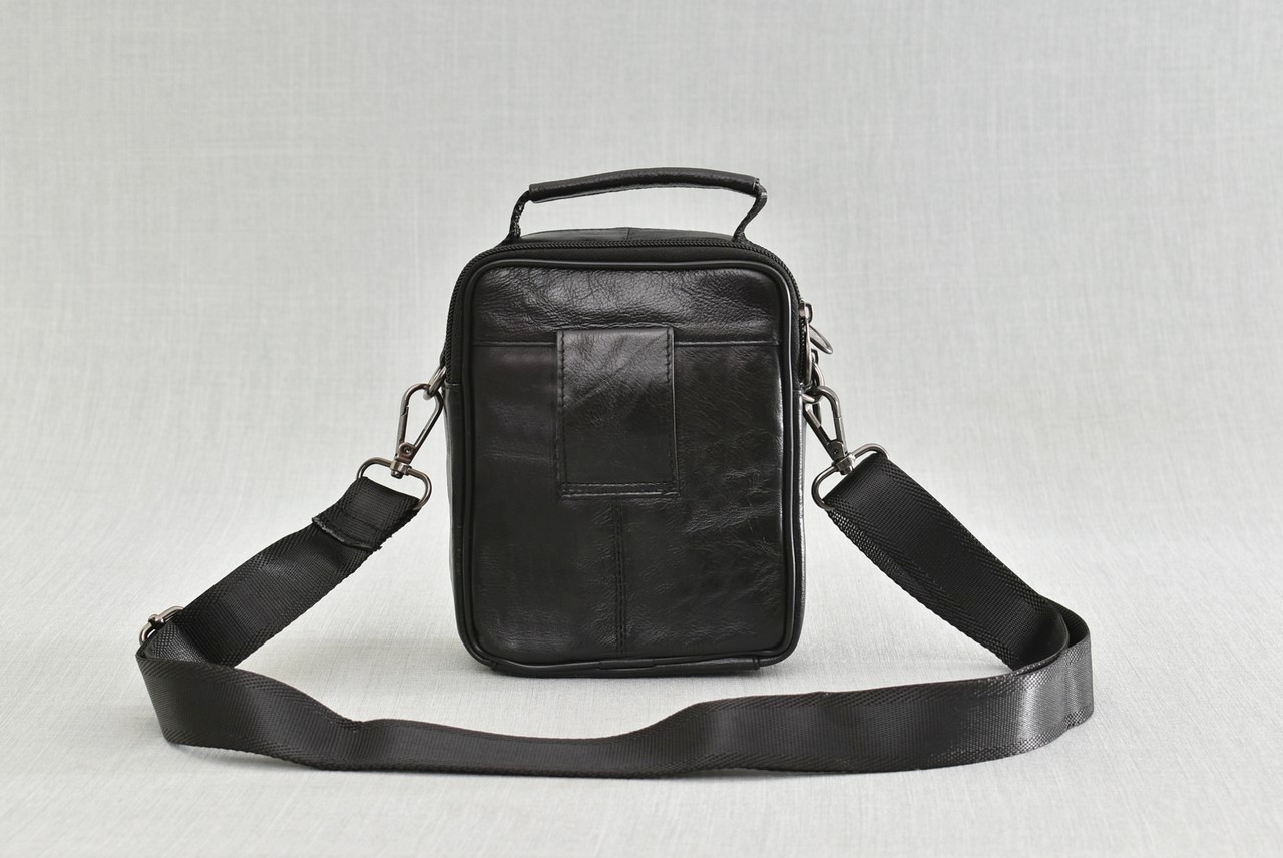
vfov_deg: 17.5
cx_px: 642
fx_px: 2782
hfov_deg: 26.0
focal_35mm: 78
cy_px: 429
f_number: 7.1
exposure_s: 1.3
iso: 100
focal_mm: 52
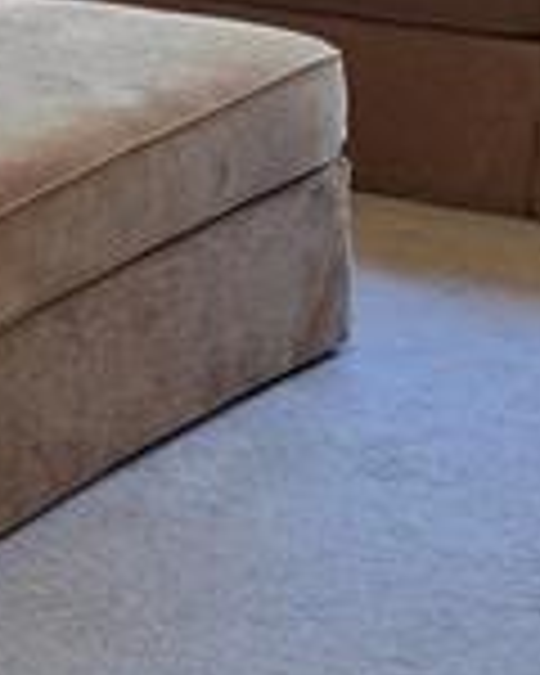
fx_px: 3057
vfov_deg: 12.5
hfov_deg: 9.9
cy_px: 86
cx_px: -216
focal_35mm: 153
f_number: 1.7
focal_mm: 6.3
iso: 200
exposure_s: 1/180
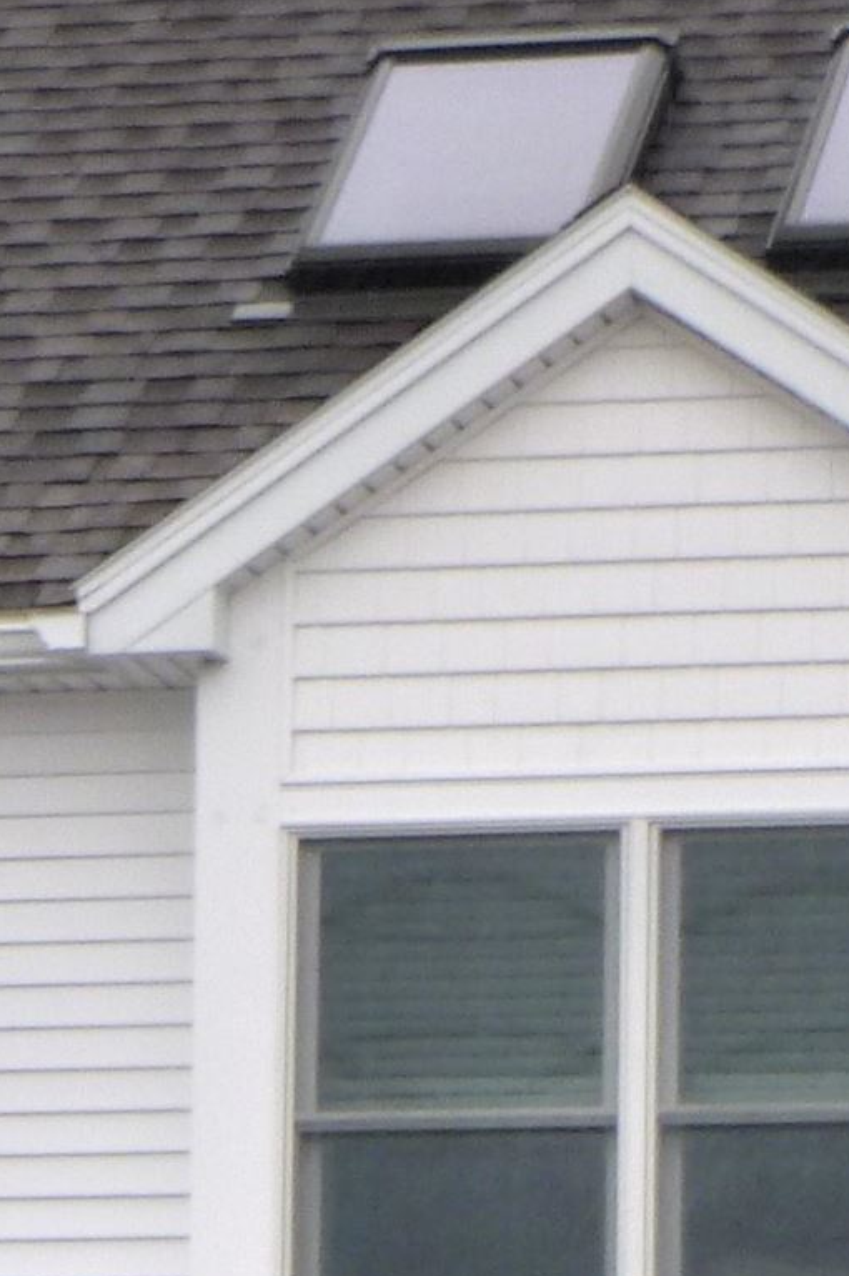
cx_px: 19
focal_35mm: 242
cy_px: 1246
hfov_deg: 5.7
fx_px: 8568
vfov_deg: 8.5
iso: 100
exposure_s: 1/100
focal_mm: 10.4
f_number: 5.1
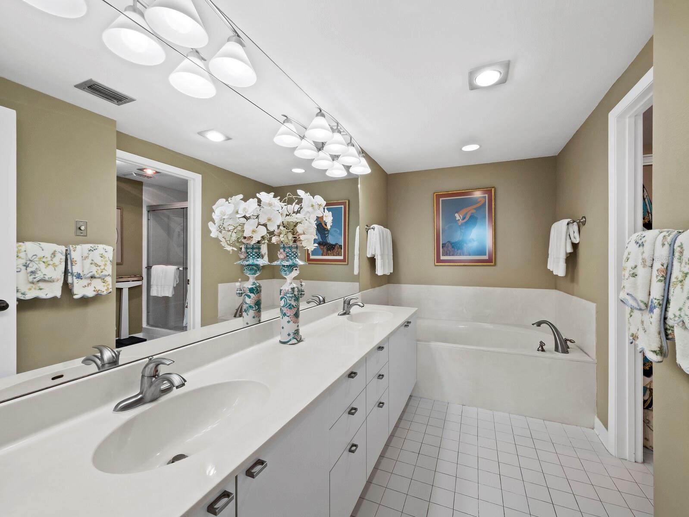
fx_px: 279
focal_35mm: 14
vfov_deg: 85.7
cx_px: 344
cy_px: 258
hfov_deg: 102.0
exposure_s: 1/4
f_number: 11
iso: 400
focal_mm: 7
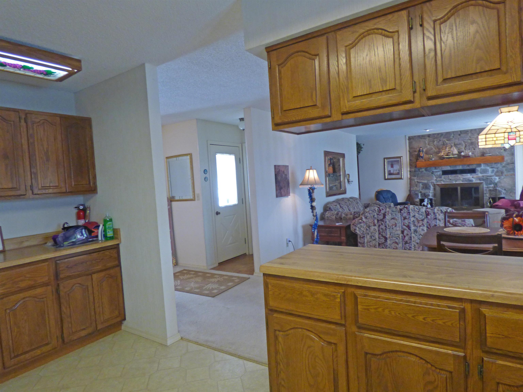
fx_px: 317
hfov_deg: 79.0
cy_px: 196
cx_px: 262
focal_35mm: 21
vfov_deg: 63.4
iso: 400
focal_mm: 3.64
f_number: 2.8
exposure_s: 1/50
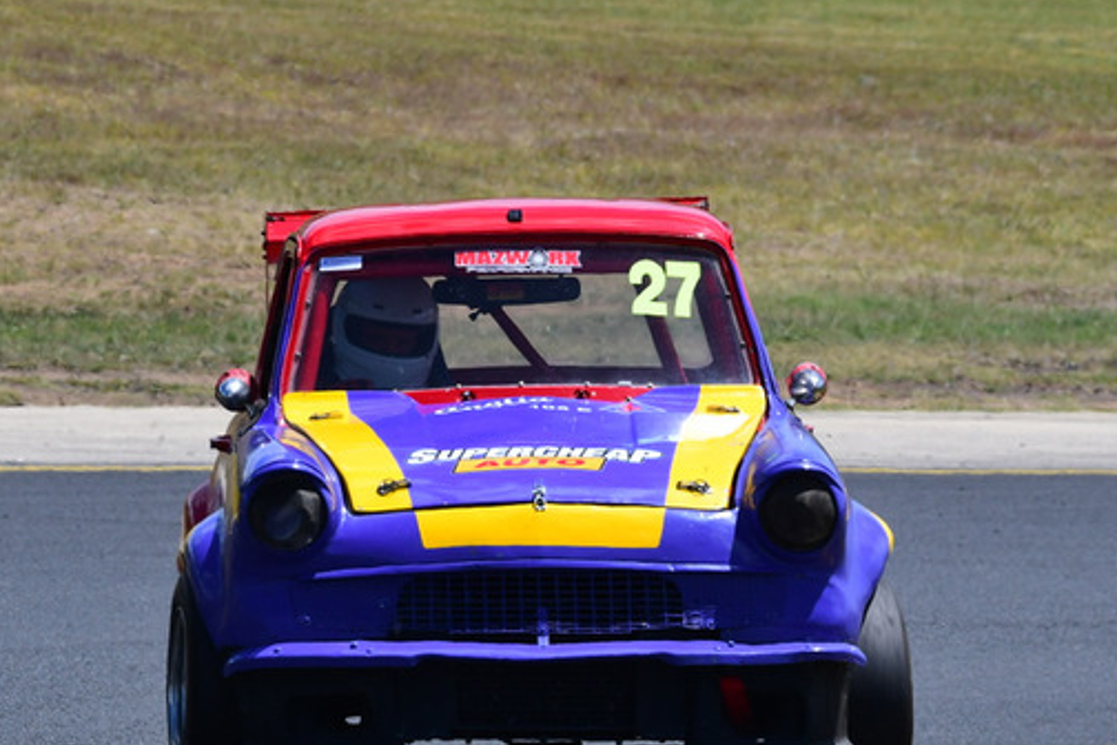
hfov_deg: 2.8
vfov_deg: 1.9
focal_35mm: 738
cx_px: 649
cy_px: 404
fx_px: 22897
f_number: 11
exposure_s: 1/640
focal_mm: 310
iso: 320
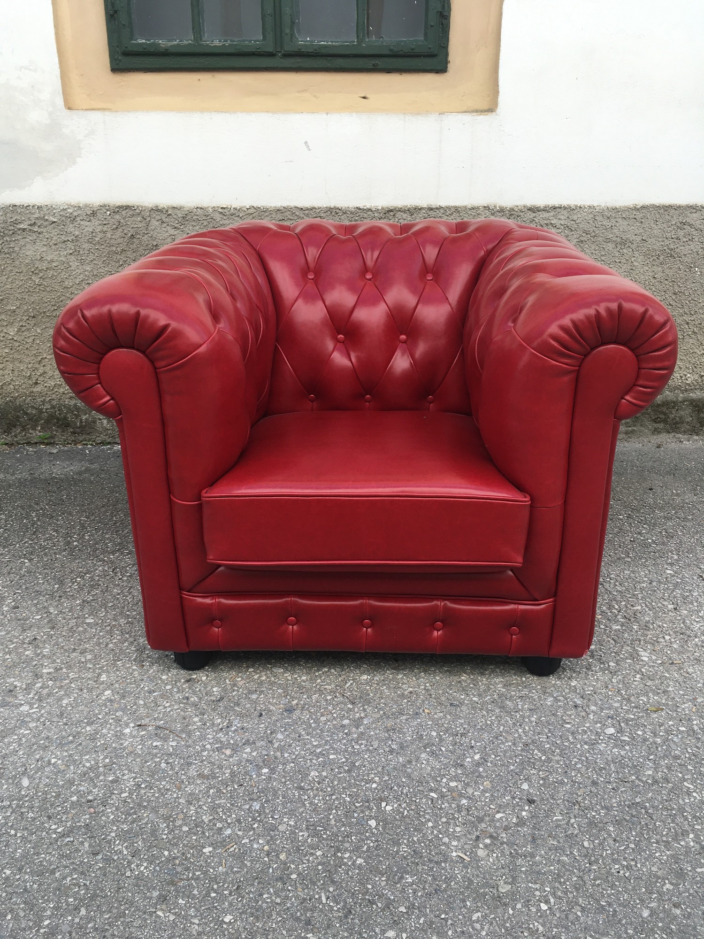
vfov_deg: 61.7
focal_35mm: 29
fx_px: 786
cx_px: 352
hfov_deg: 48.2
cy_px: 470
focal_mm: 4.15
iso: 25
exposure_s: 1/538
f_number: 2.2
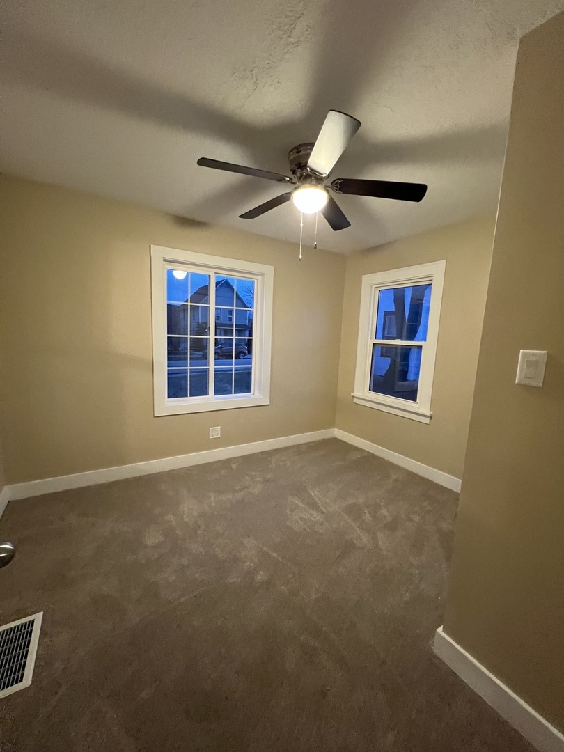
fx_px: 282
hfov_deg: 89.9
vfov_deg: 106.2
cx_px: 282
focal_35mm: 13
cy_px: 376
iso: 640
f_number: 1.8
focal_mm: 1.57
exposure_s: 1/60
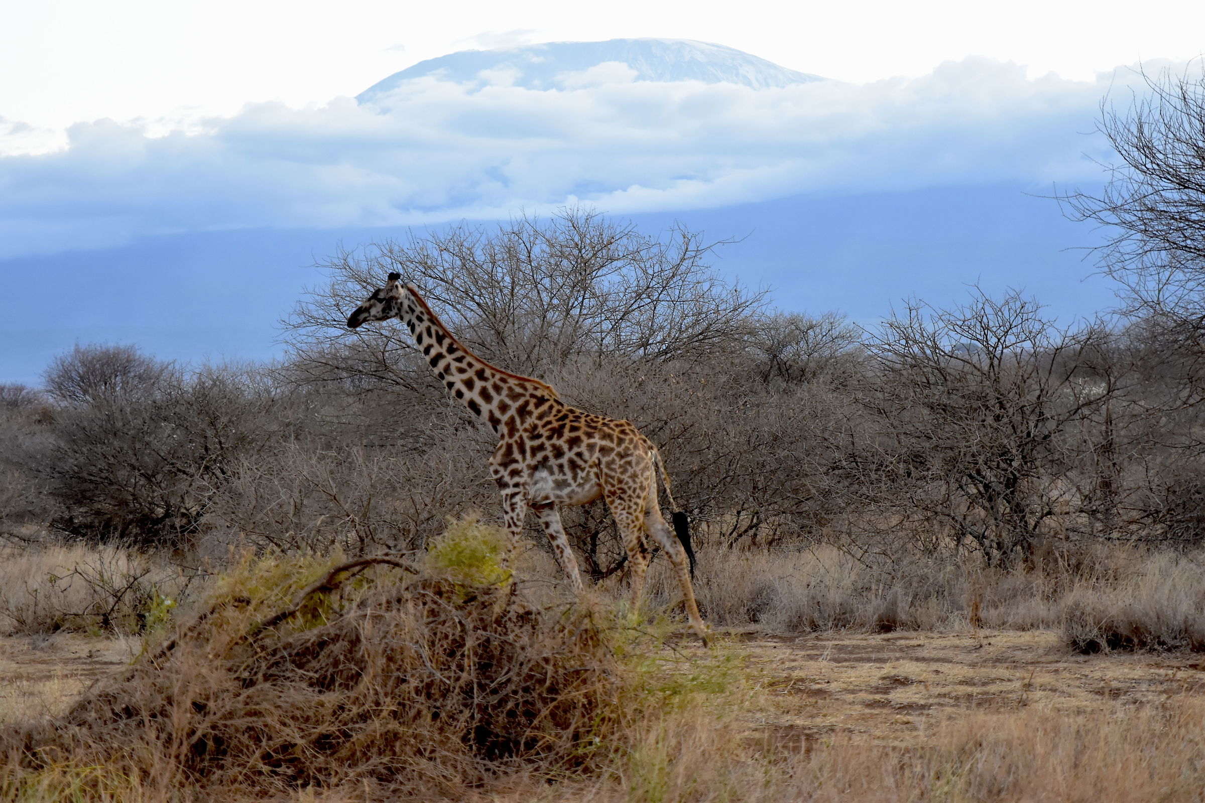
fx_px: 3514
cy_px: 402
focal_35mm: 105
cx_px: 602
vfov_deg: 13.0
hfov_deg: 19.5
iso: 900
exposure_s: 1/125
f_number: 2.8
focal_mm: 70
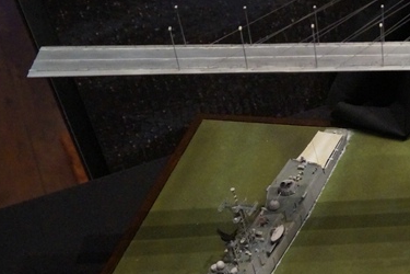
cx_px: 491
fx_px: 820
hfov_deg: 25.3
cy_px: 179
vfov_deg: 18.9
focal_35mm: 72
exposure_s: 1/60
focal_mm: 18
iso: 3200
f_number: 3.5
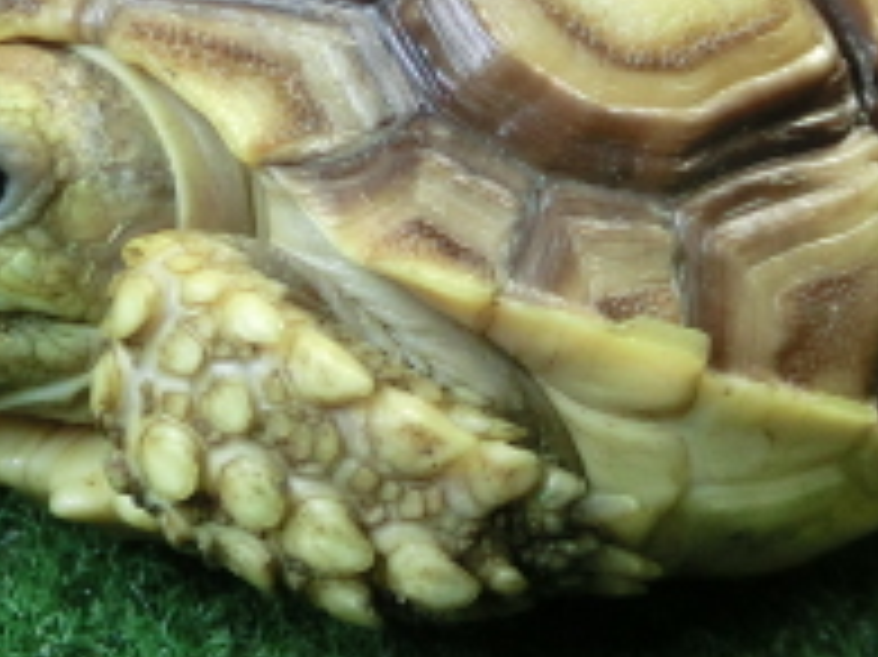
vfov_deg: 15.9
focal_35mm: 92
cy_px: 90
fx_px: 2332
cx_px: 437
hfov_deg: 21.3
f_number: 3
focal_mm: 5
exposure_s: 1/60
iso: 320
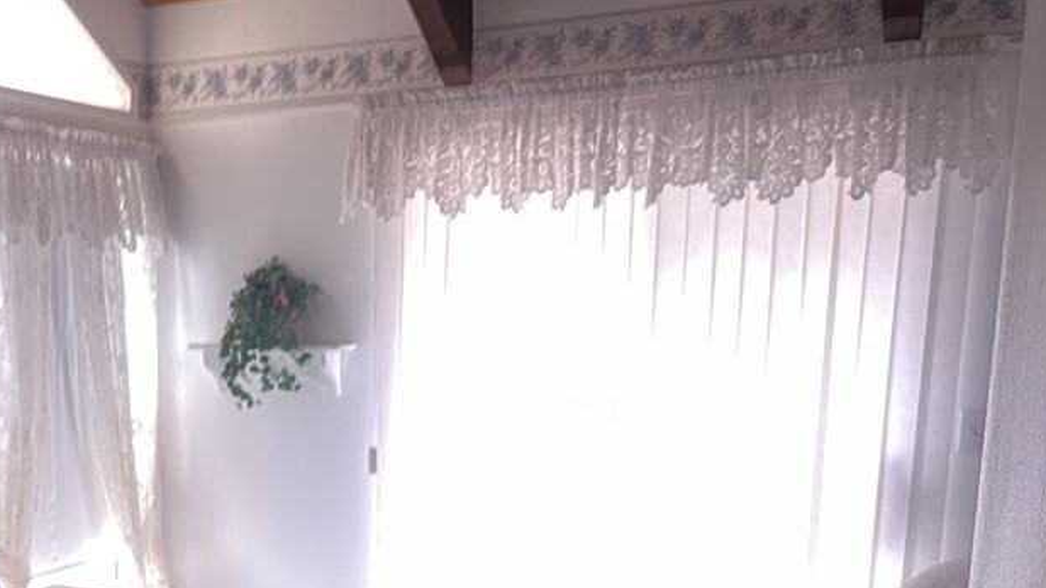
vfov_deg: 24.4
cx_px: 254
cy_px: 566
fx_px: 1304
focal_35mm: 47
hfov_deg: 42.3
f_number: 1.5
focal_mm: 5.7
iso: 1000
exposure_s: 1/24
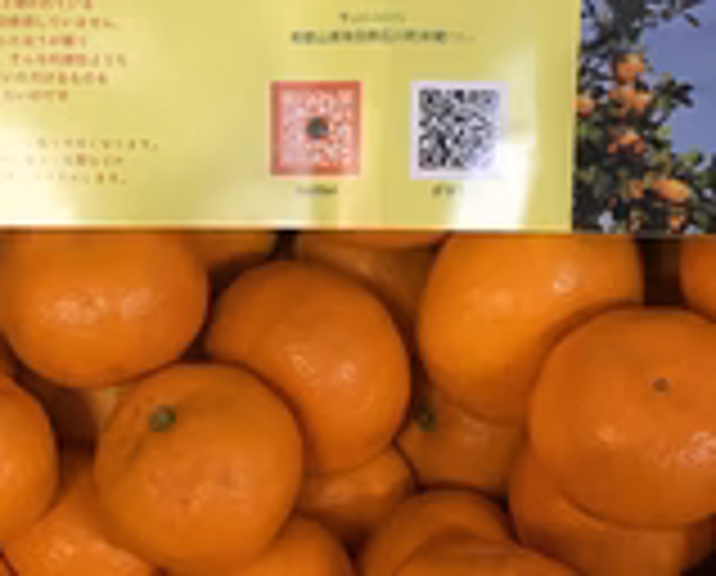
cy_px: 324
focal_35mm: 71
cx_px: 347
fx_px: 1508
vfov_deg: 21.6
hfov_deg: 26.7
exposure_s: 1/30
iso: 200
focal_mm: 4.15
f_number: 2.2
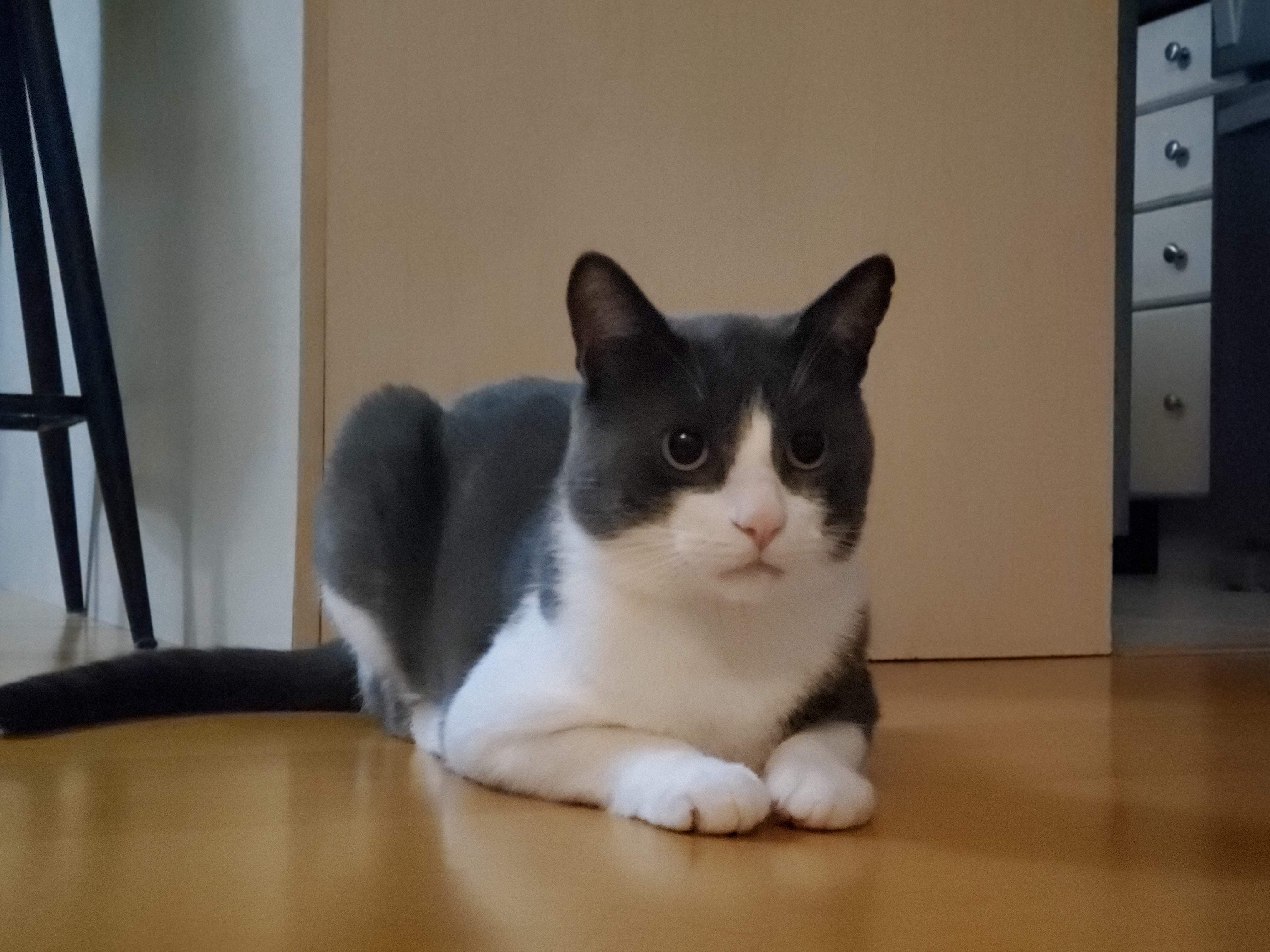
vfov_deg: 28.0
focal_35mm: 52
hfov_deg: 36.8
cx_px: 635
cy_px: 476
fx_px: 1908
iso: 2500
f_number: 2.4
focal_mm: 6
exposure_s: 1/14
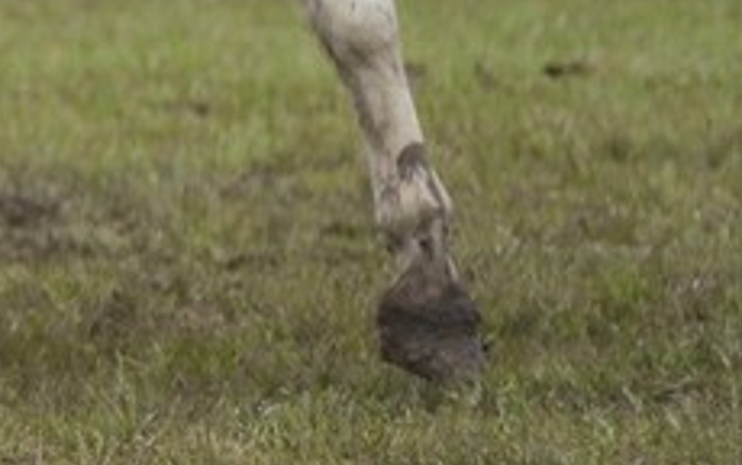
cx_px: -1829
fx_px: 28648
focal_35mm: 1416
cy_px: -614
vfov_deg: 0.9
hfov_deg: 1.5
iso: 400
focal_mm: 200
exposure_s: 1/640
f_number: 5
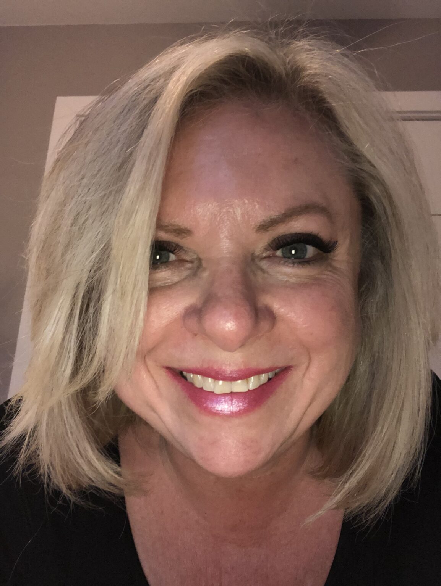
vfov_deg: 56.8
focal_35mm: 32
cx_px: 220
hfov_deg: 44.2
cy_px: 293
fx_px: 543
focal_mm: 2.87
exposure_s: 1/24
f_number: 2.2
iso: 250
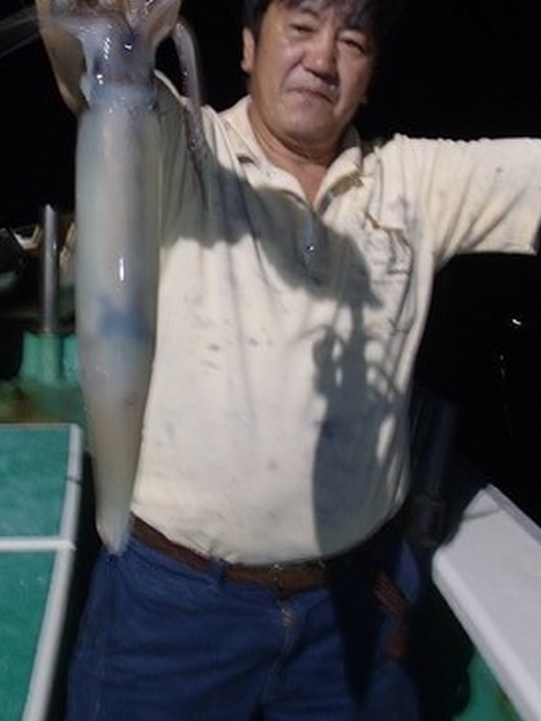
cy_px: 246
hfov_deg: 38.5
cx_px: 213
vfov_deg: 49.4
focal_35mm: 37
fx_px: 771
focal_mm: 5
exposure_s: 1/30
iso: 400
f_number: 3.9
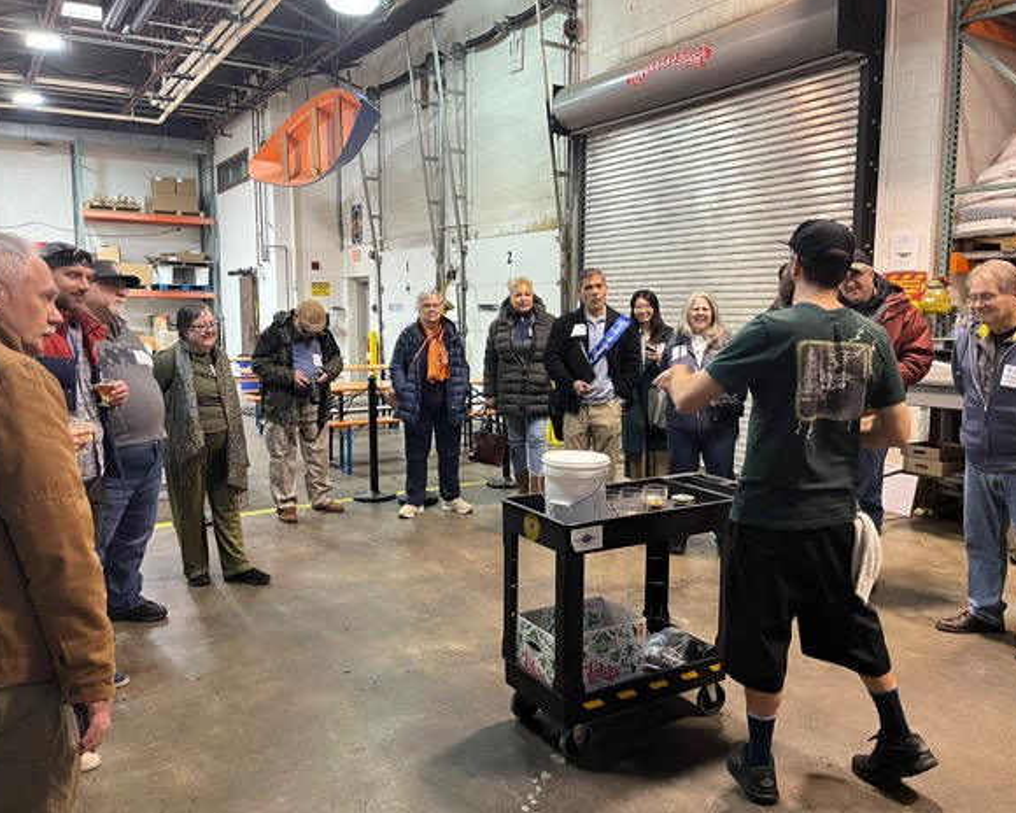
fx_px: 842
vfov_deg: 51.5
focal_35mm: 28
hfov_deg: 62.2
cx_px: 508
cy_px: 406
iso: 320
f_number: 1.6
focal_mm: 5.1
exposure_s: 1/60
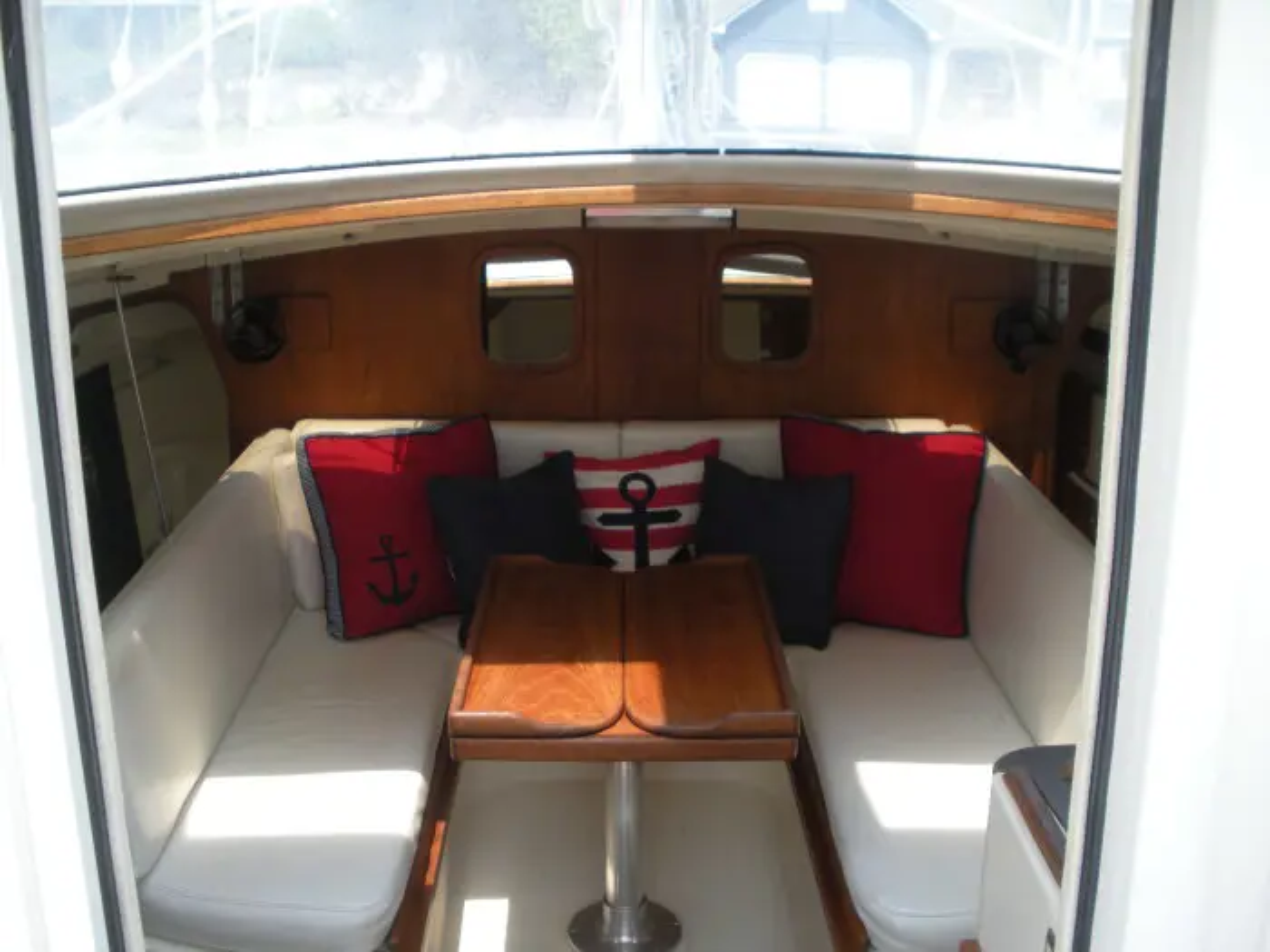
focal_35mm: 36
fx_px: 1321
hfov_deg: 51.4
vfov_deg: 39.7
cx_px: 635
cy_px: 476
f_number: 3.5
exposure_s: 1/167
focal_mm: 6.3
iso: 64
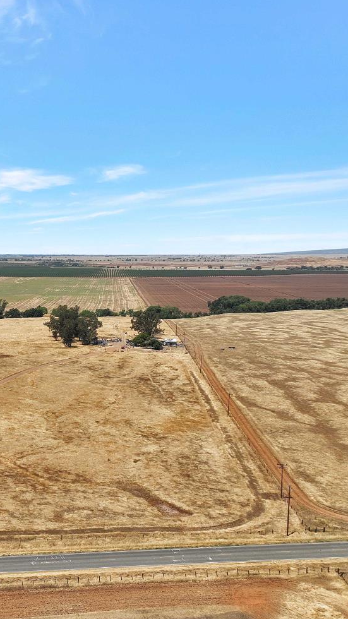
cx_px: -114
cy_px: 328
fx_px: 656
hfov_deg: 25.3
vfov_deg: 50.5
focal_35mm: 40
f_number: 2.8
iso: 100
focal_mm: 12.29
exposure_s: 1/1600
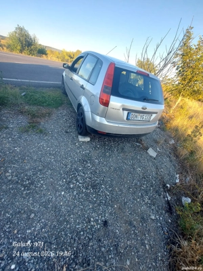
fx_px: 102
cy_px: 136
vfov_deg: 106.2
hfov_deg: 89.9
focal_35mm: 13
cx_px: 102
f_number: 2.2
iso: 50
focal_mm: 1.74
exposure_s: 1/133
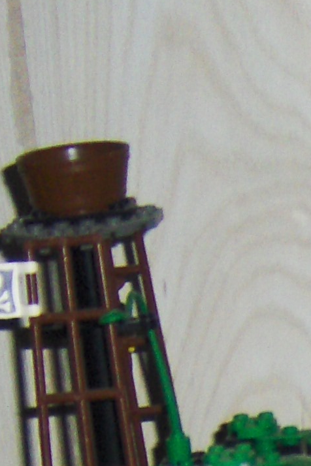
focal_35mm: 186
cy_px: 864
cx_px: 635
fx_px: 2410
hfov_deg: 7.1
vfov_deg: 10.4
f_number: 2.8
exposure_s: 1/60
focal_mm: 7.5
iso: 100
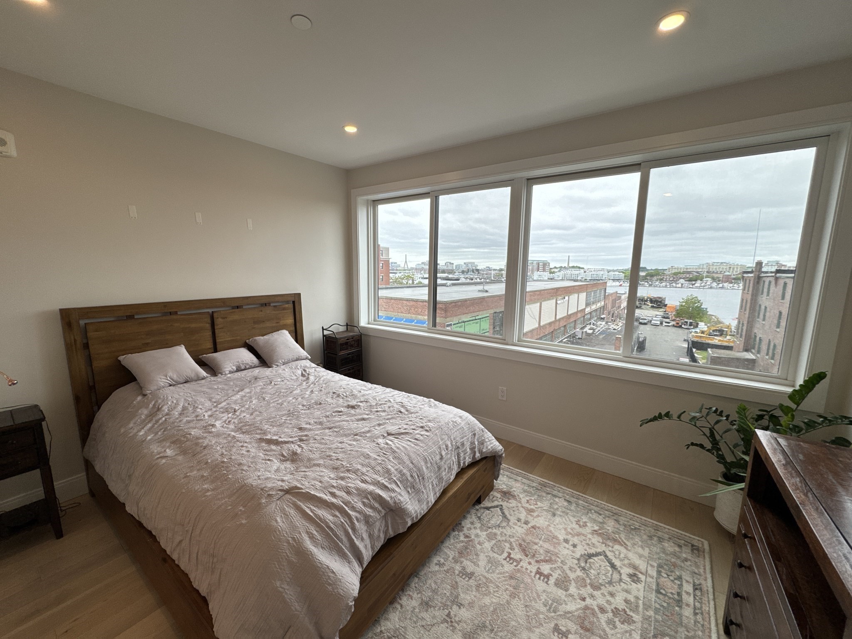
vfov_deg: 85.7
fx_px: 345
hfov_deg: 102.1
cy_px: 320
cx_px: 426
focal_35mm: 14
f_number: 2.2
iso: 40
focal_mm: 2.22
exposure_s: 1/142
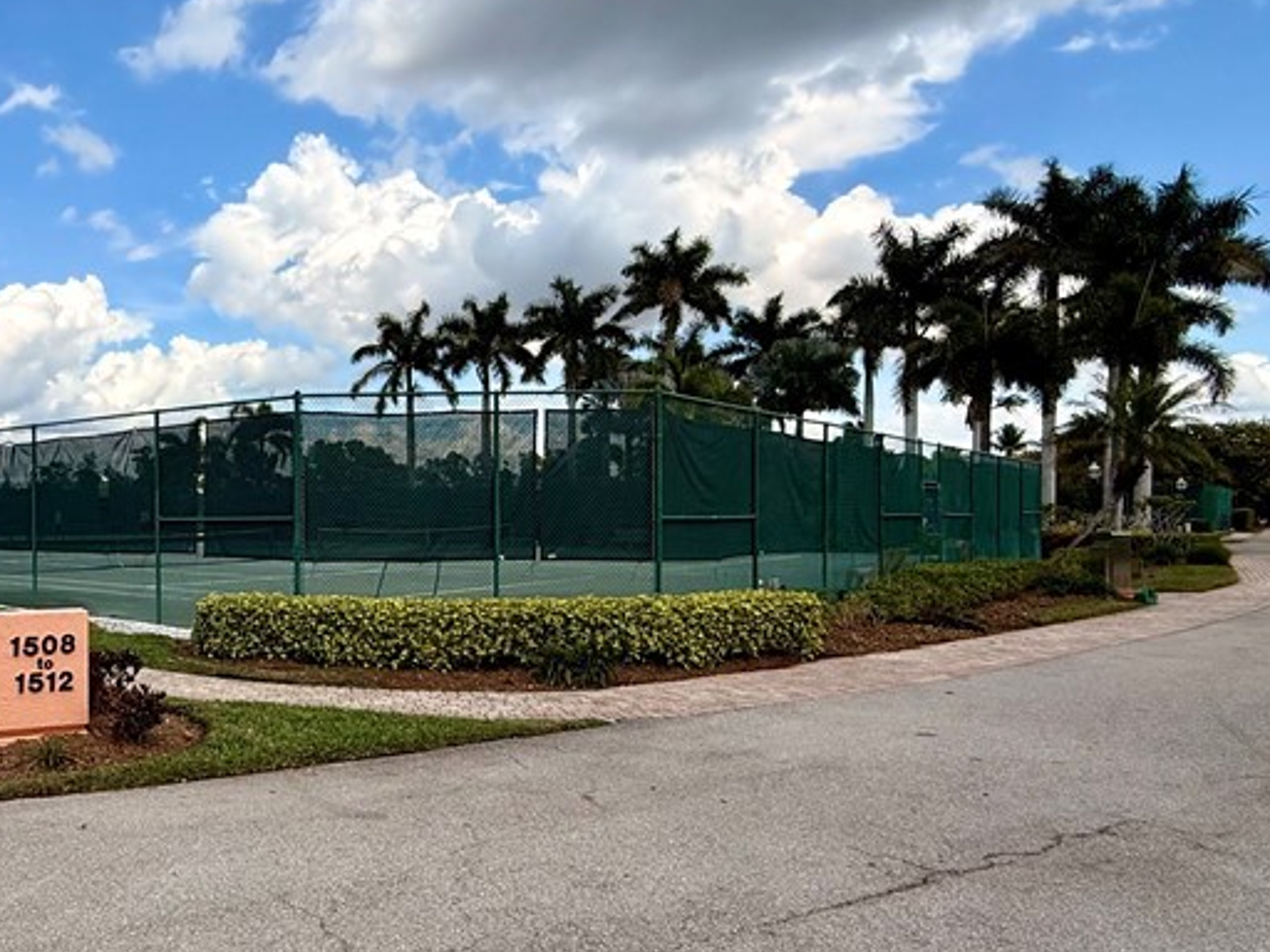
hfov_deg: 58.4
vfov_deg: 49.7
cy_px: 521
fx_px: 1027
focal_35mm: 28
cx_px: 246
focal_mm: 2.22
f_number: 2.2
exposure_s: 1/2237
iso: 50
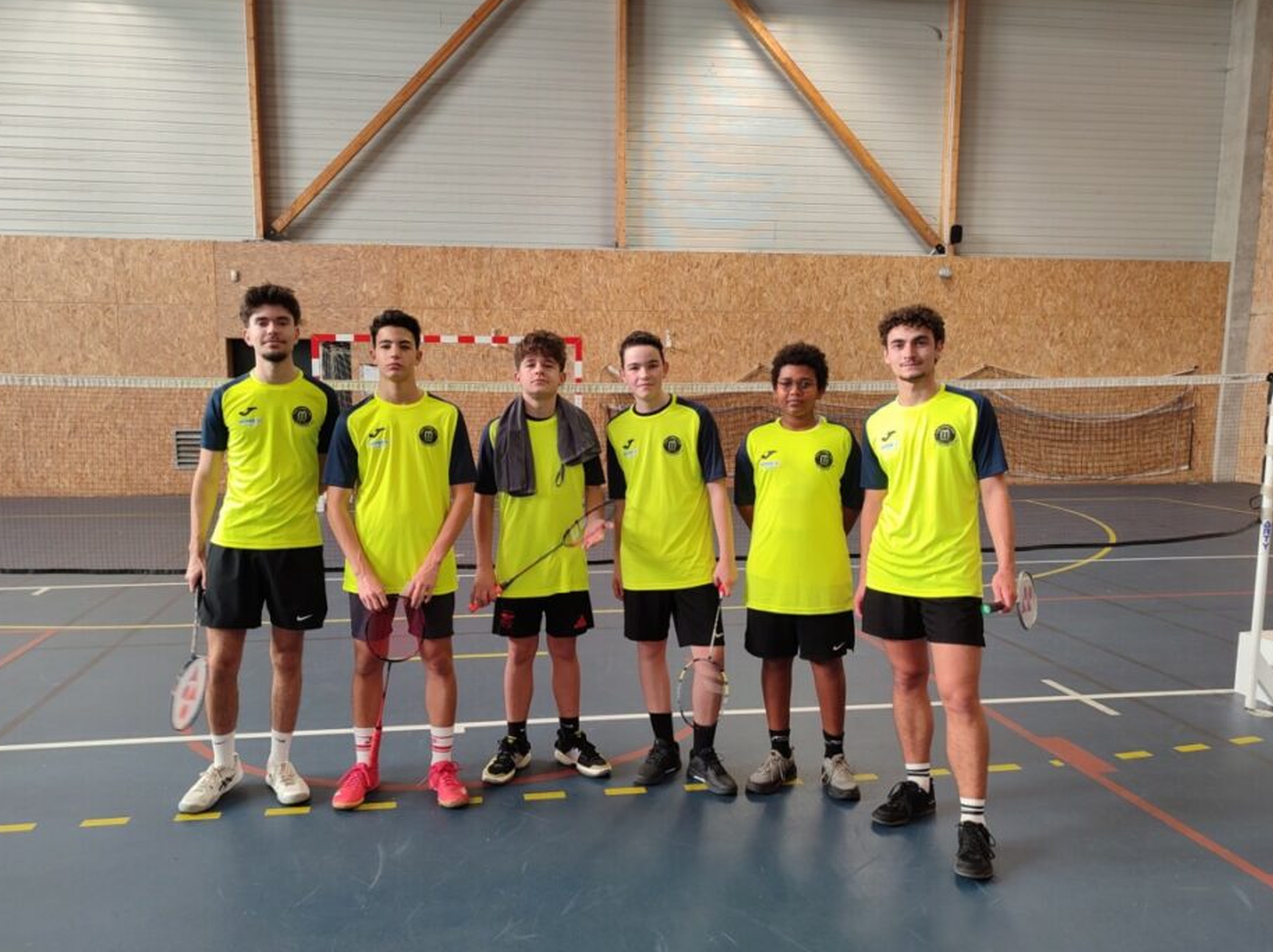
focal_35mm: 28
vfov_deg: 49.6
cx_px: 603
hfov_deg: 63.4
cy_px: 527
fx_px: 1029
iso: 187
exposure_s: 1/50
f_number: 1.89
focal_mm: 5.95
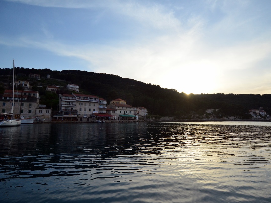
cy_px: 101
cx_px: 151
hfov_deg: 81.4
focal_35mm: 20
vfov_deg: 66.0
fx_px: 157
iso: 800
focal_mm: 12
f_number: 4
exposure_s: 1/8000
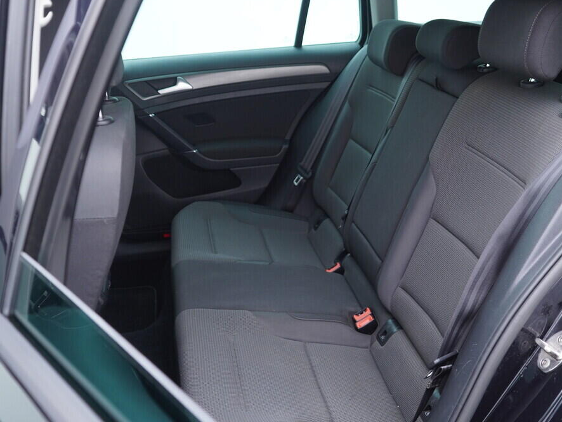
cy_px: 207
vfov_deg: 36.0
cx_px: 315
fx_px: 650
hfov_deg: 46.7
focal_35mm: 40
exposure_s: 1/40
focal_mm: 24
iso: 320
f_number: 2.8
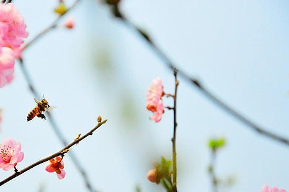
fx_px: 1624
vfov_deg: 6.8
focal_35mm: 203
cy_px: 121
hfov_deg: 10.2
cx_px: 106
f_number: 5.6
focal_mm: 105
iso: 2500
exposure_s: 1/8000
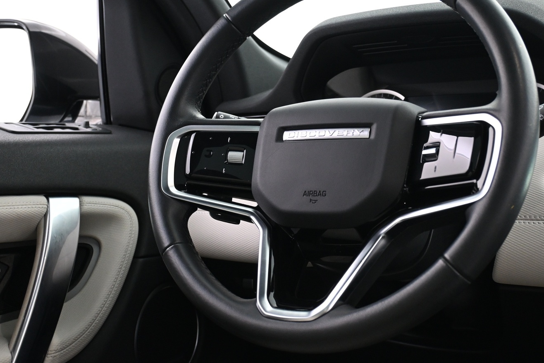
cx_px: 321
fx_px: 739
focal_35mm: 49
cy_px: 150
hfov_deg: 40.2
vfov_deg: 27.5
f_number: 4.5
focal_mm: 26.5
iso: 1600
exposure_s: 1/13
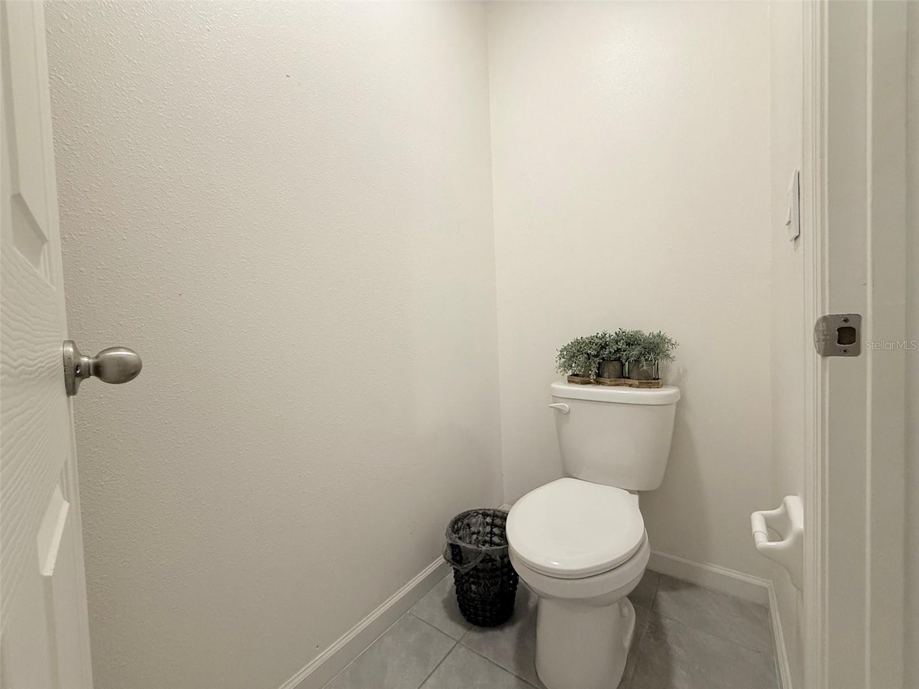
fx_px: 372
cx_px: 460
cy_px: 344
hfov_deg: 102.1
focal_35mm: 14
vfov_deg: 85.7
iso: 250
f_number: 2.2
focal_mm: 2.22
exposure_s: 1/60
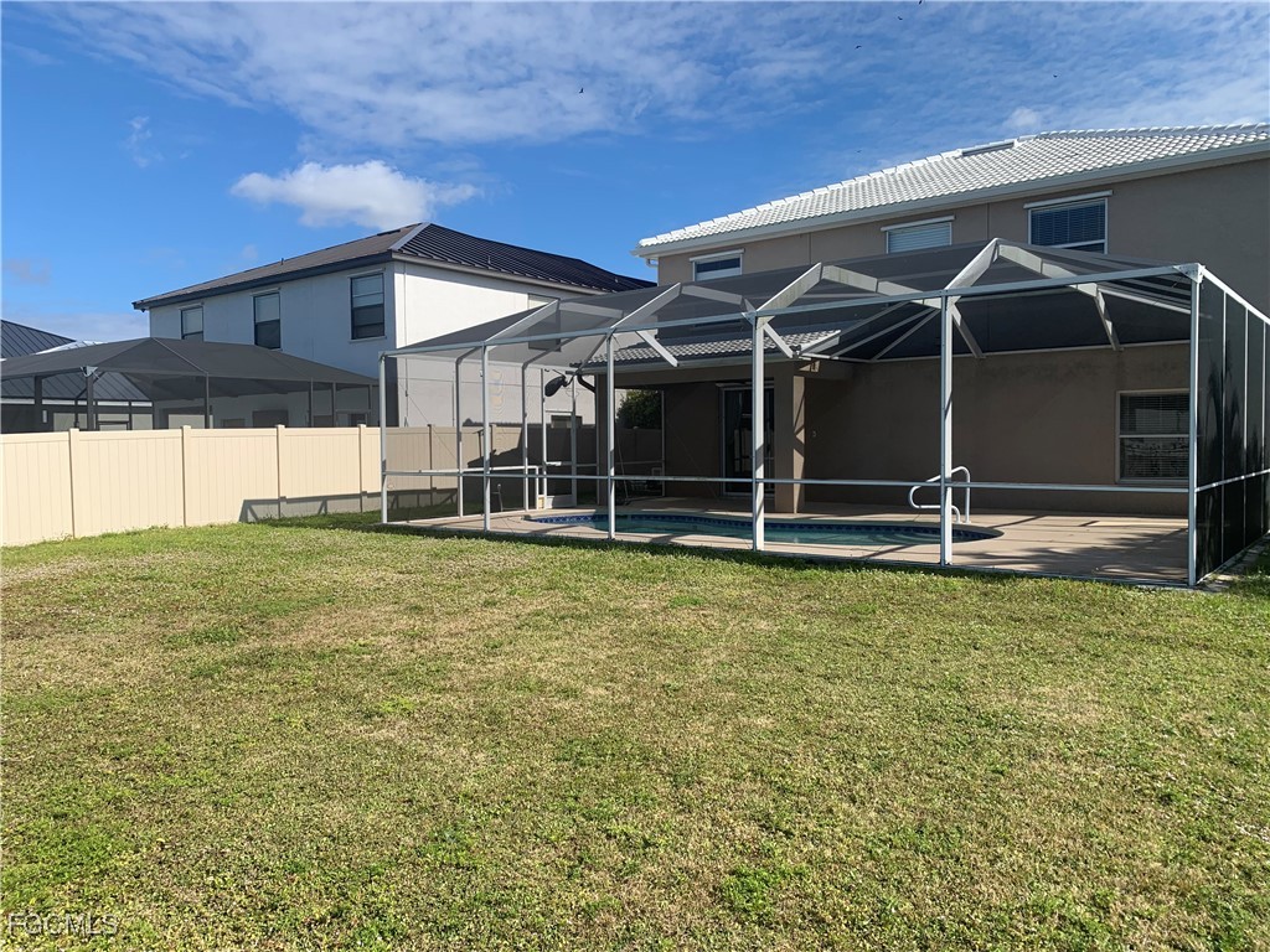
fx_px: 954
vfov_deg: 53.1
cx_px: 635
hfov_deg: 67.3
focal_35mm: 26
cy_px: 476
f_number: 1.8
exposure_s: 1/2208
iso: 25
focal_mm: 4.25
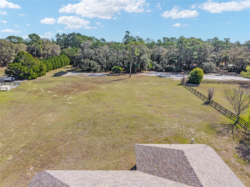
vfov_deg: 56.8
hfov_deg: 71.6
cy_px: 94
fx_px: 173
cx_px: 125
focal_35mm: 24
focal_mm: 8.67
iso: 270
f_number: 1.8
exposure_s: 1/5000
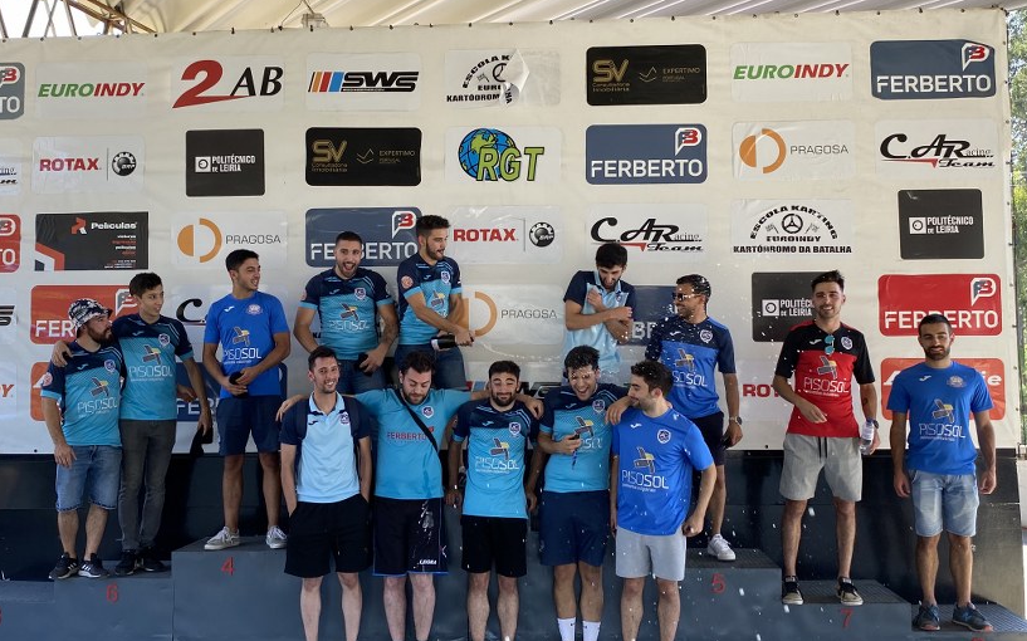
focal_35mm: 36
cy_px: 324
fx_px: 1007
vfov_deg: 35.3
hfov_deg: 53.9
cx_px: 466
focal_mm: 4.25
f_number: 1.8
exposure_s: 1/174
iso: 32
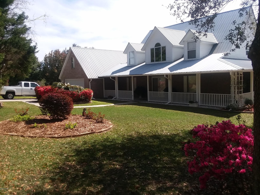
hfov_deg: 61.7
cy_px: 98
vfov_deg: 48.2
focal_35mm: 29
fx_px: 218
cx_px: 130
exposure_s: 1/1433
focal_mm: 2.47
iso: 40
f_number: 1.9
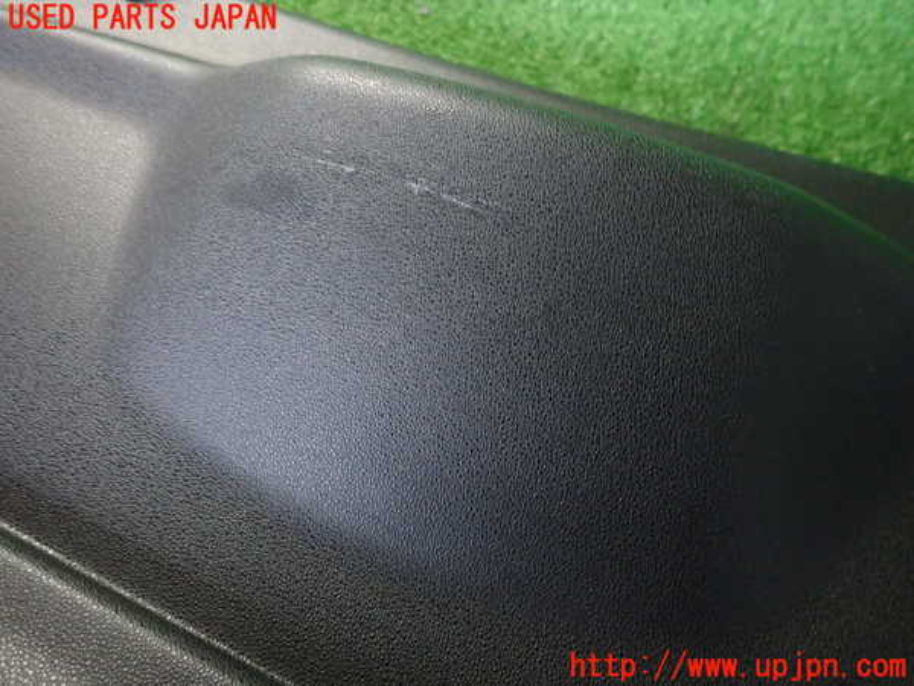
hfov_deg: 69.4
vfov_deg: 54.9
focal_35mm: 25
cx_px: 457
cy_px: 343
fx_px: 660
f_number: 2
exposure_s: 1/30
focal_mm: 4.5
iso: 800
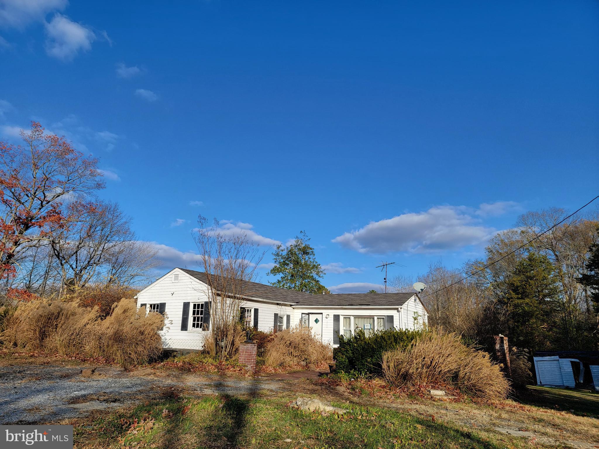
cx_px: 300
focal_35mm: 24
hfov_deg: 71.6
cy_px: 224
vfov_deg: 56.8
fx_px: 415
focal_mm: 6.7
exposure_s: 1/955
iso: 16
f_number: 1.8
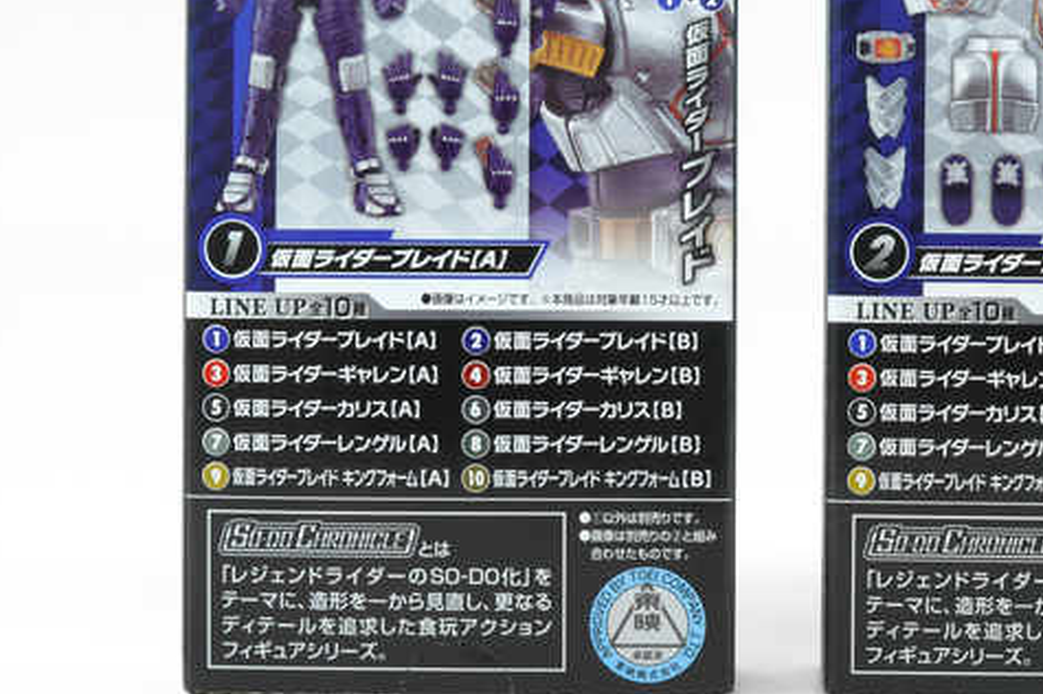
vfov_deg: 14.2
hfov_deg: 21.1
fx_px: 2779
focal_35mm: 96
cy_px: 212
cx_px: 775
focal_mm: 21.27
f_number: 11
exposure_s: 1.3
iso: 80
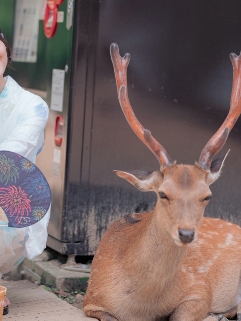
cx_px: 74
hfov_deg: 8.9
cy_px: 81
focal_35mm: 167
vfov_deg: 11.8
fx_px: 1550
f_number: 2
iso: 200
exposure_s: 1/400
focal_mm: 110
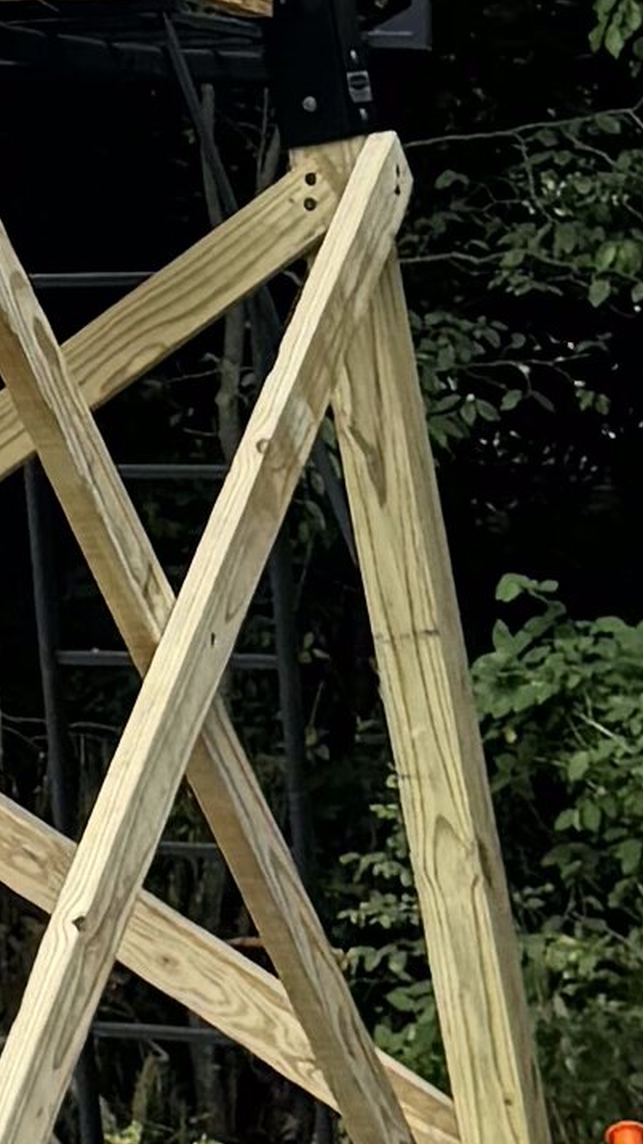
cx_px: -595
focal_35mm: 209
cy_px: 94
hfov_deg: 5.7
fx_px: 6337
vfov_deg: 10.3
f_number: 1.78
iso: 80
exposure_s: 1/1151
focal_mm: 6.76
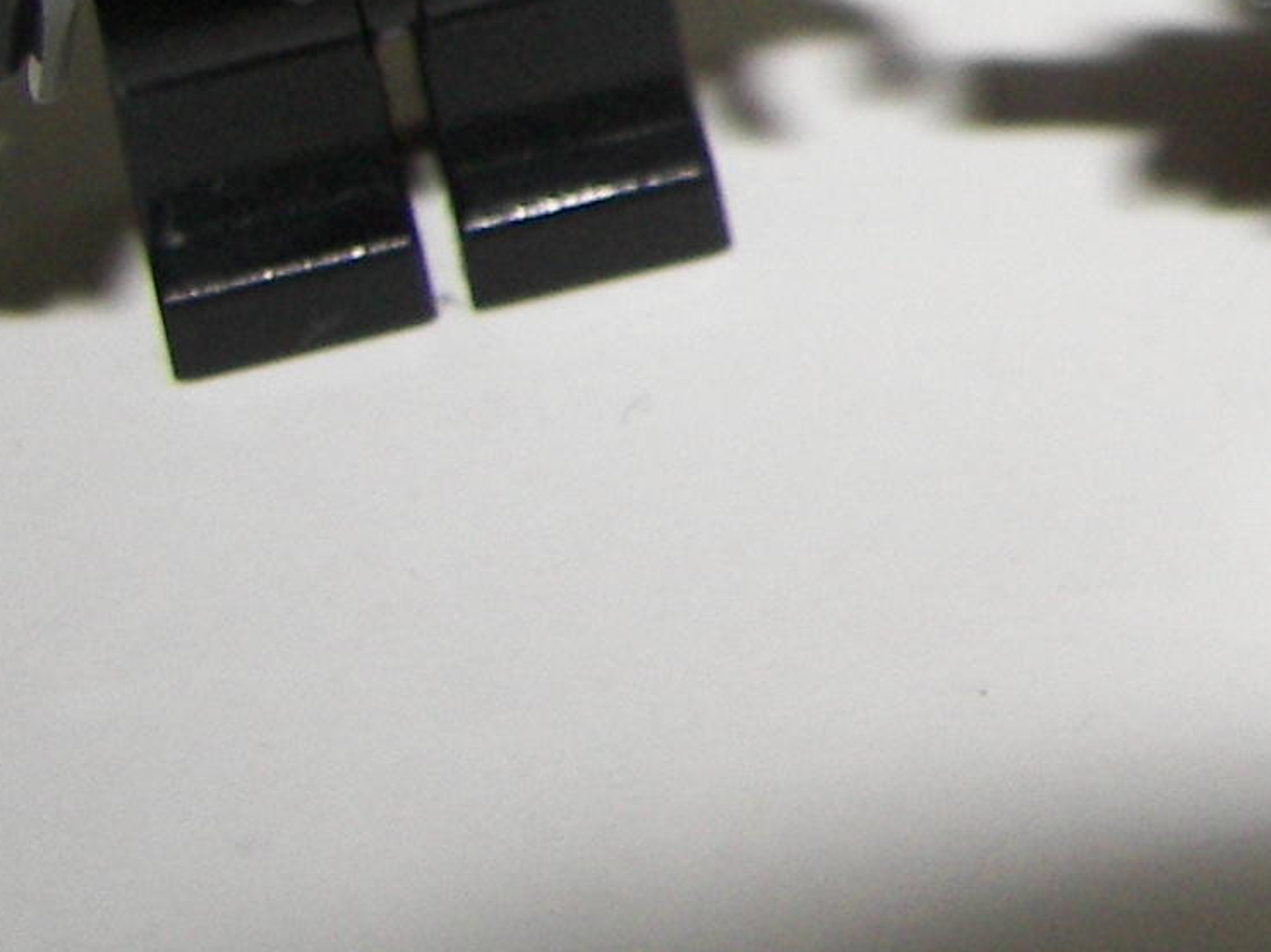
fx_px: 4624
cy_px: -424
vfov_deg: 11.3
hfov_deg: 14.9
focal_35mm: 126
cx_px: 1676
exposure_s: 1/30
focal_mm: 6
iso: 100
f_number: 2.8
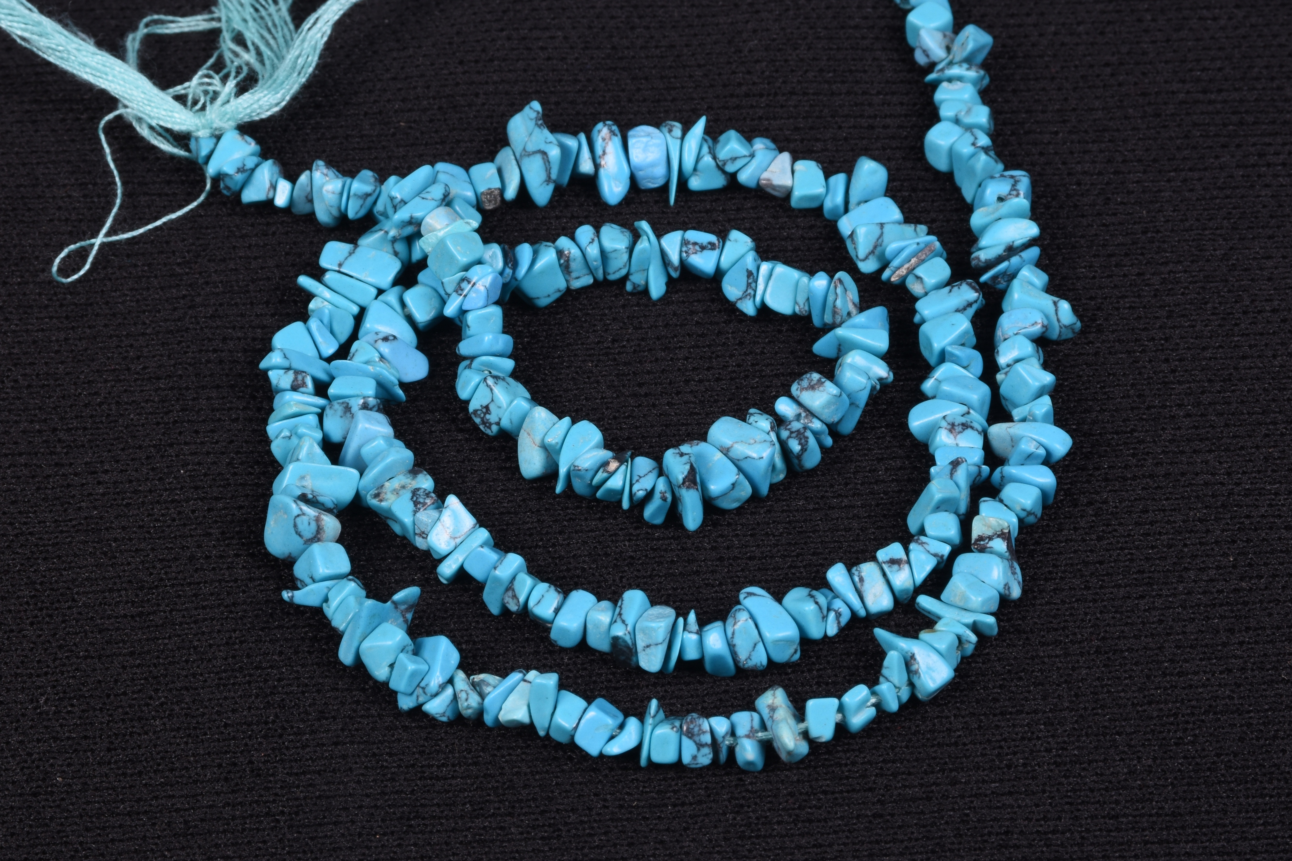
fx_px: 6567
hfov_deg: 11.2
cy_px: 430
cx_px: 646
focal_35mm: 183
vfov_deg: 7.5
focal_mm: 122
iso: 160
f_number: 22
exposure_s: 1/125
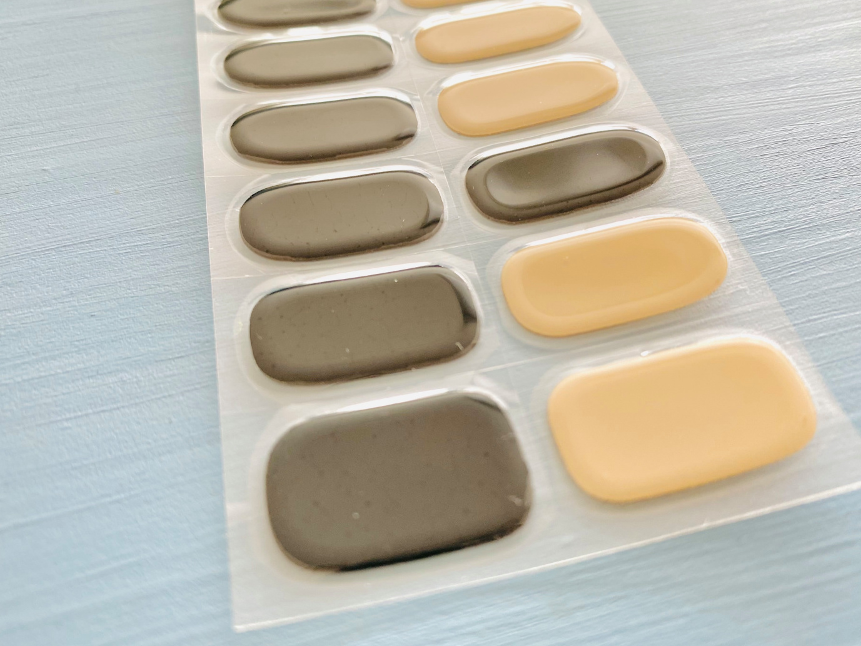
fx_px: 721
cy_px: 335
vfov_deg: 48.2
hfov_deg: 61.7
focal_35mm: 29
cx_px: 425
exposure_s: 1/121
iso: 100
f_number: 1.8
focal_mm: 4.25
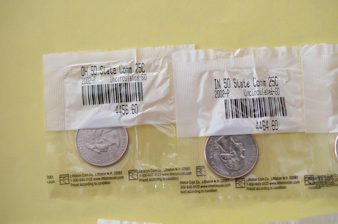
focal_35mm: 60
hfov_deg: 33.5
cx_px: 169
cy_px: 112
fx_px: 562
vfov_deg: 22.5
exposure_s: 1/60
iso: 800
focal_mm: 40
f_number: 4
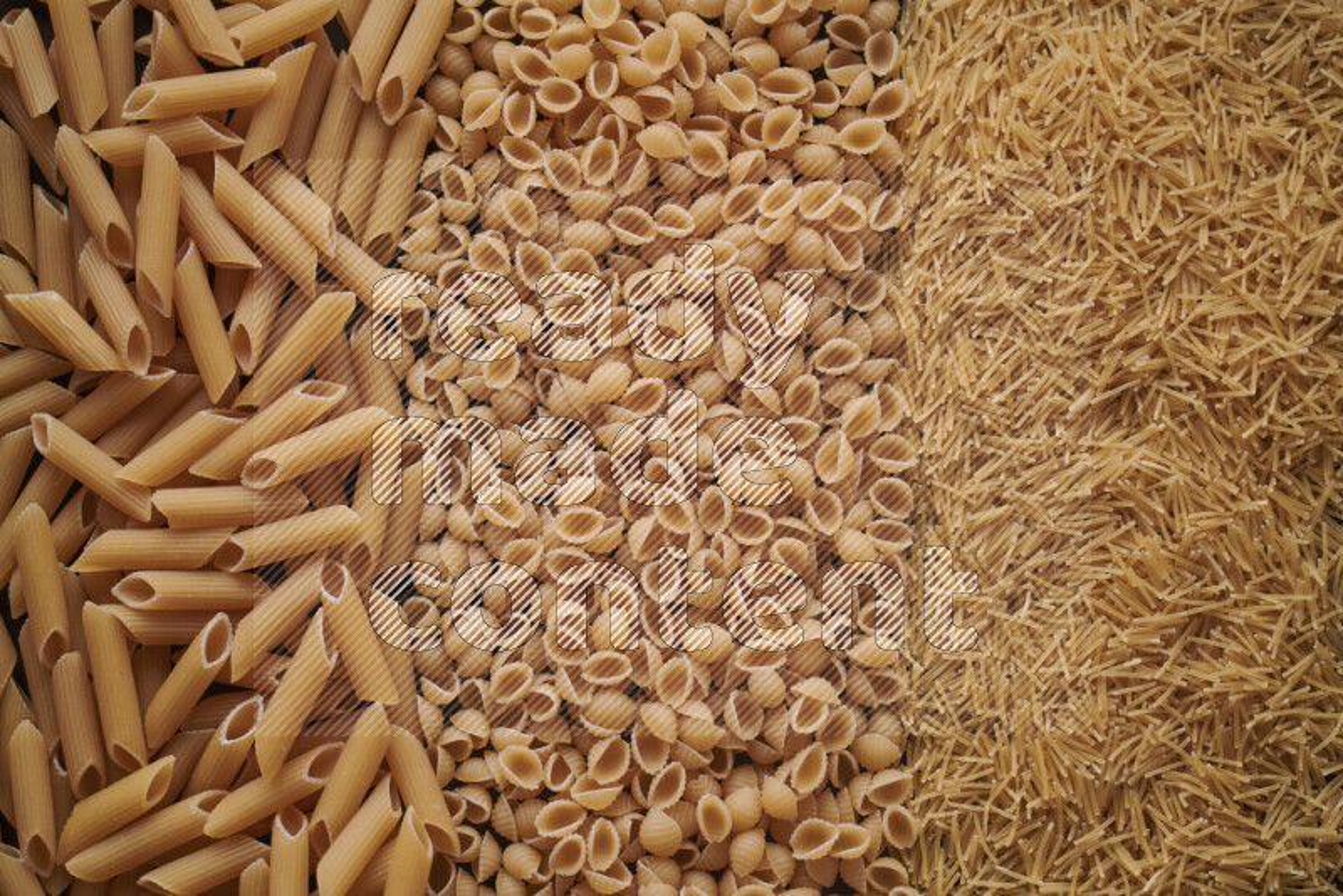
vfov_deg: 27.0
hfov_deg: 39.6
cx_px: 672
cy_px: 448
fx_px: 1866
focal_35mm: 50
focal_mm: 50
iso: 160
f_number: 8
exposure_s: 1/100
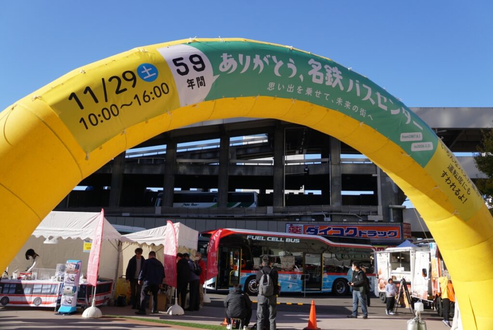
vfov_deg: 43.7
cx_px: 246
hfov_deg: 61.9
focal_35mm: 30
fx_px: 411
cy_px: 165
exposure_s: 1/200
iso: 100
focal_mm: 20
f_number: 7.1
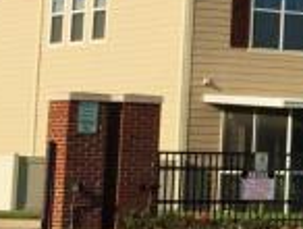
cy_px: 2
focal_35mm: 203
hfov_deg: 8.9
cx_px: 699
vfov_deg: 7.3
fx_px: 1780
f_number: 2.2
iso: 32
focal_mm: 4.15
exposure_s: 1/3968
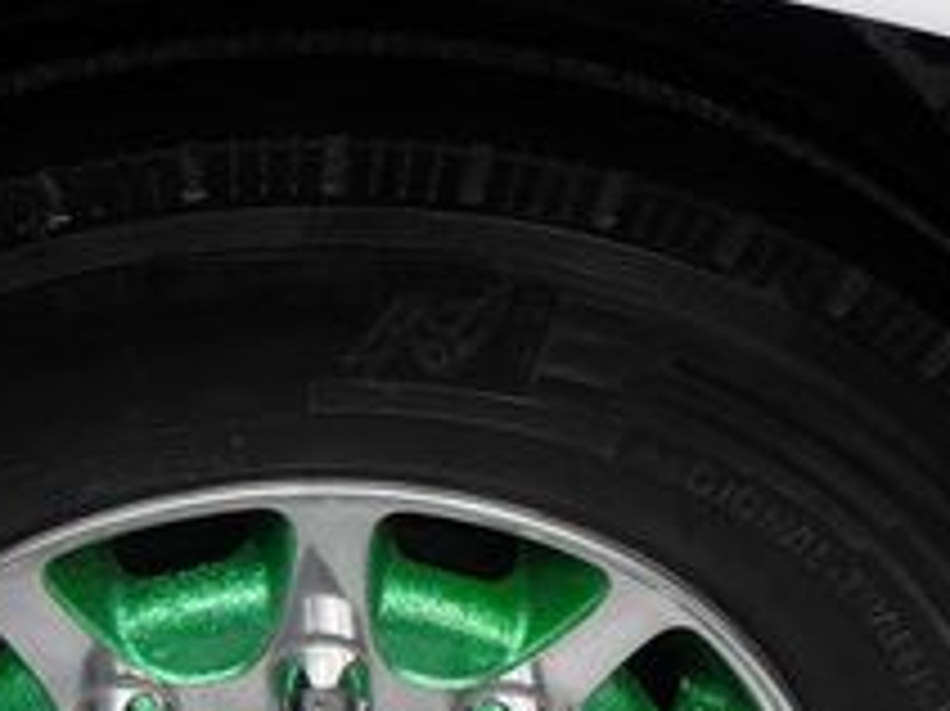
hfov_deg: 22.8
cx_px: 225
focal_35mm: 85
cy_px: 778
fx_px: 2331
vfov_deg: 16.8
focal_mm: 6
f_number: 7.1
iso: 80
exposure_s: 1/90
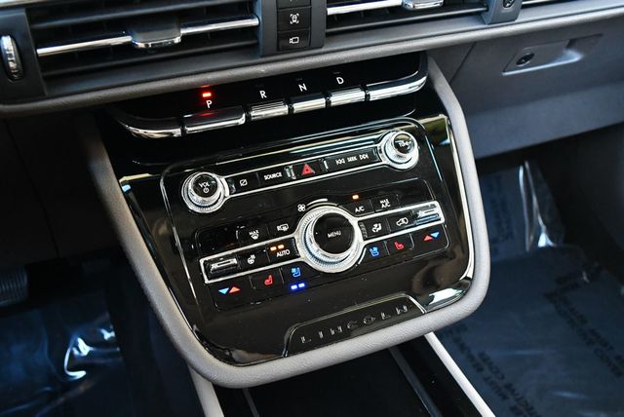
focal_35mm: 36
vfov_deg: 36.9
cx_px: 312
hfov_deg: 53.1
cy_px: 208
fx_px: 625
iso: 3200
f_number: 3.5
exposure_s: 1/125
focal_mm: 18
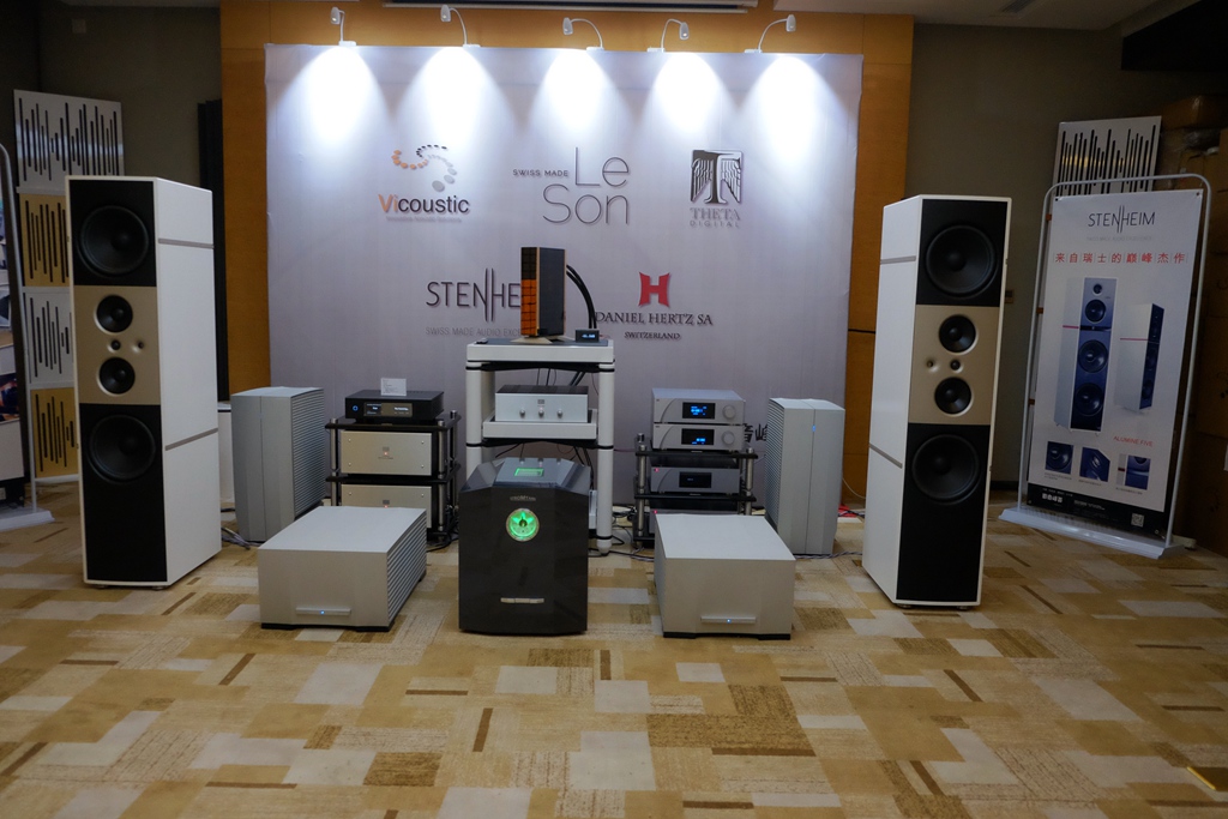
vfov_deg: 47.9
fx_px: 921
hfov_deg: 67.4
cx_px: 614
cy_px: 410
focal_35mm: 27
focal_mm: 18
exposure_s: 1/80
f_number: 2.8
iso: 3200
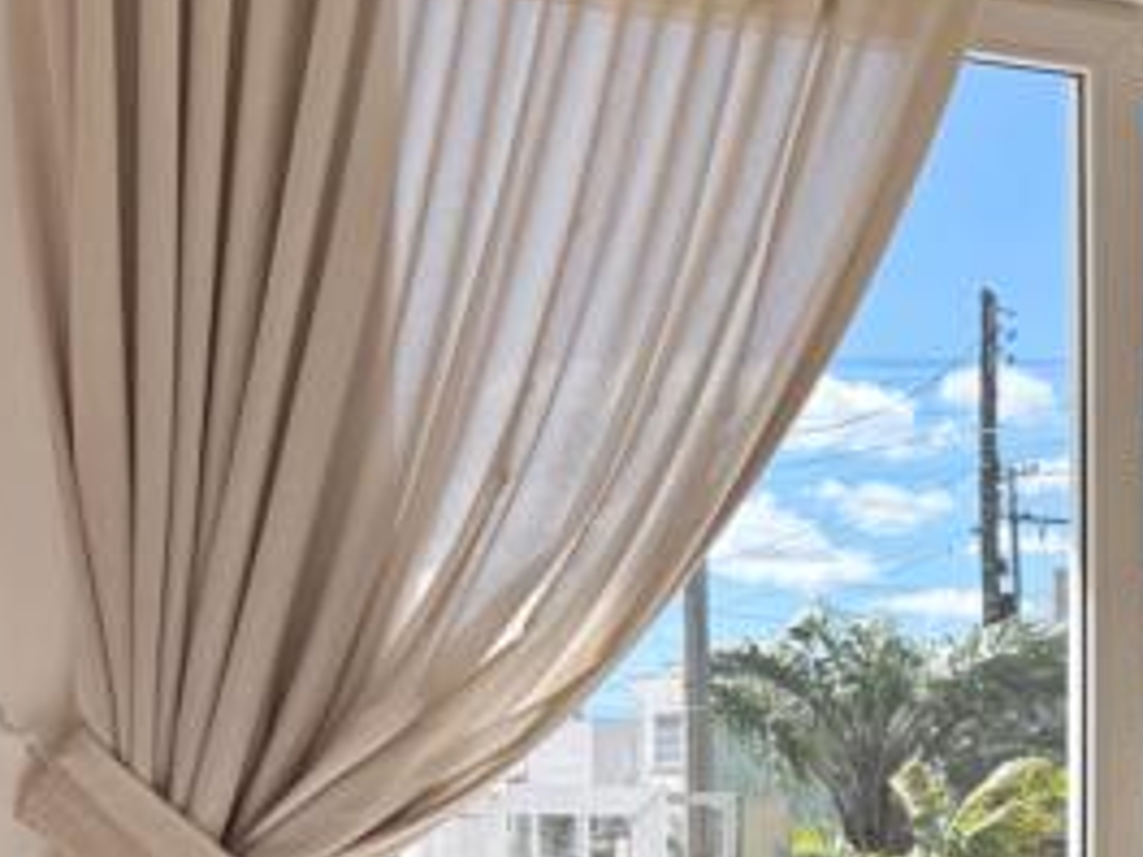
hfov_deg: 17.4
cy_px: 831
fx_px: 3071
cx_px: 2022
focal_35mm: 93
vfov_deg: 15.6
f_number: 1.78
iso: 80
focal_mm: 6.76
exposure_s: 1/2611
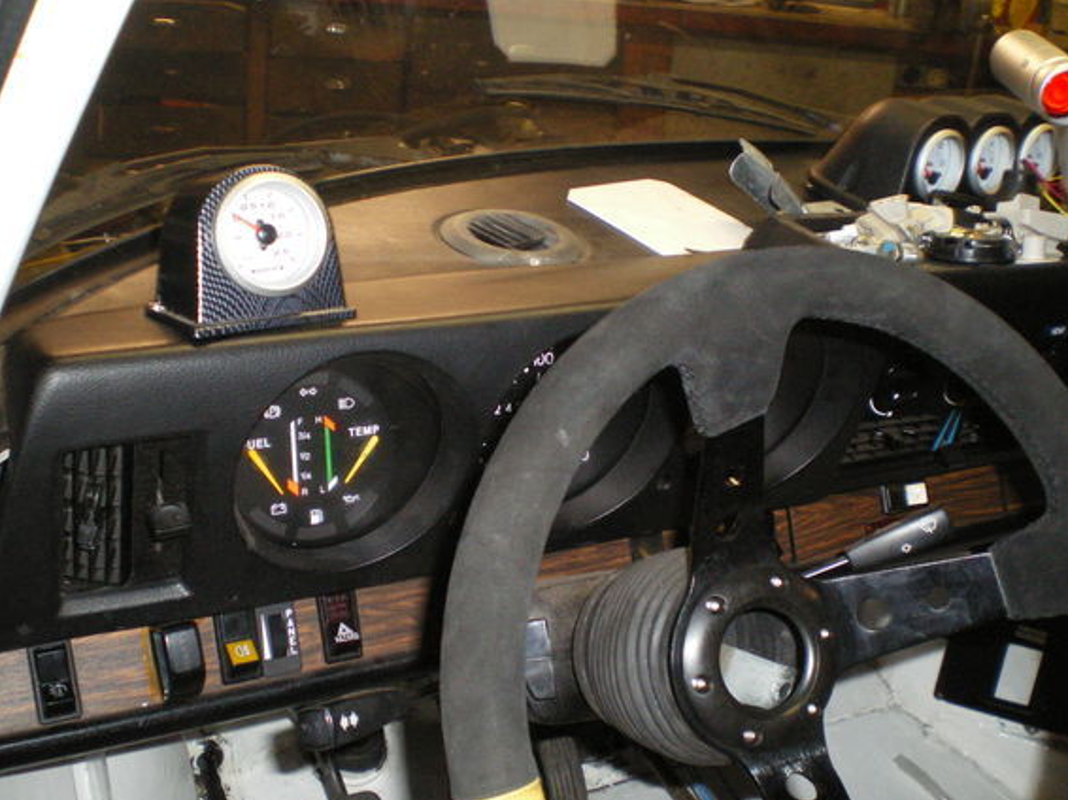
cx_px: 542
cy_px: 406
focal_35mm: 43
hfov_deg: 43.9
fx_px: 1326
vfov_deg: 33.6
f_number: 3.1
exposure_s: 1/50
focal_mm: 6.3
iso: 400
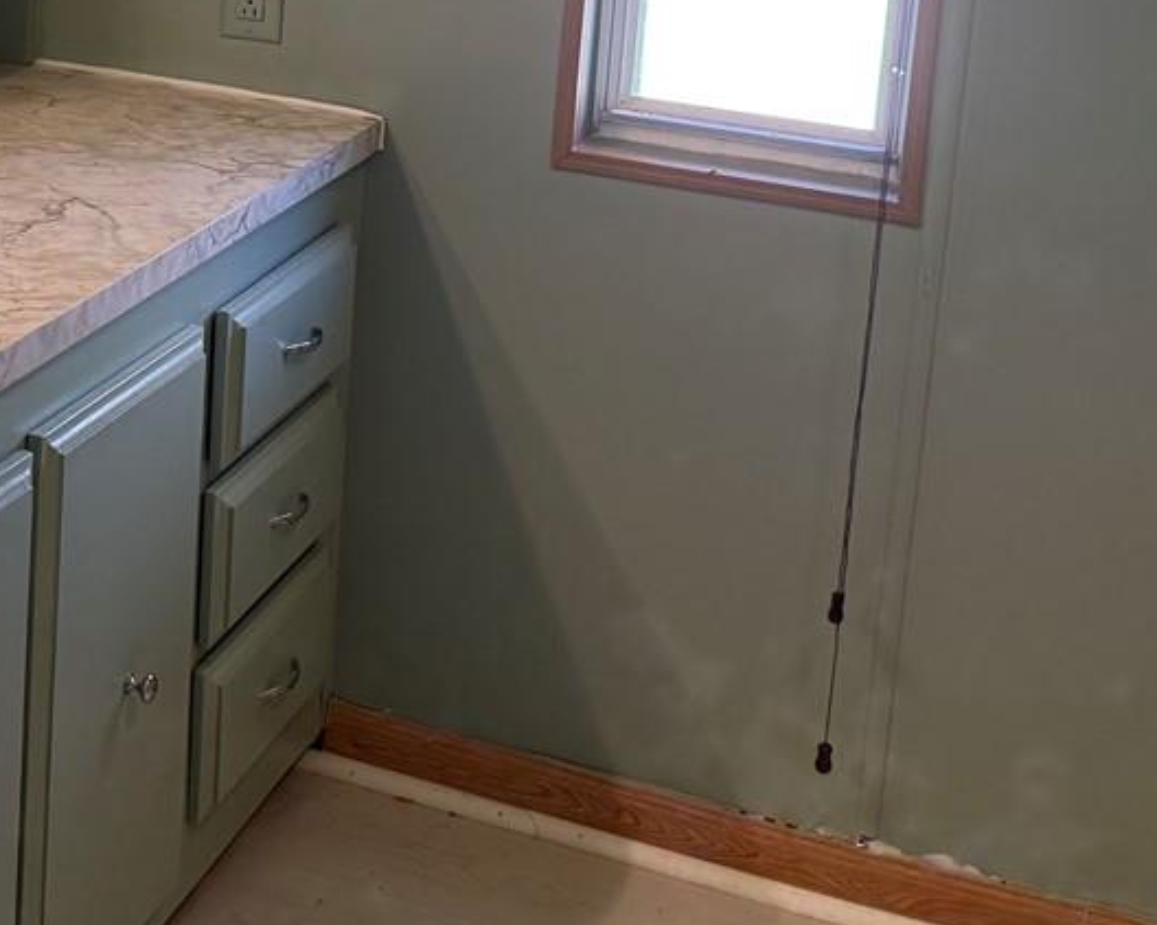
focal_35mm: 71
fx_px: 2430
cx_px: 112
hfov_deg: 25.9
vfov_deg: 20.8
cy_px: -13
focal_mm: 6.76
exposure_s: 1/120
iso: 200
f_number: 1.78
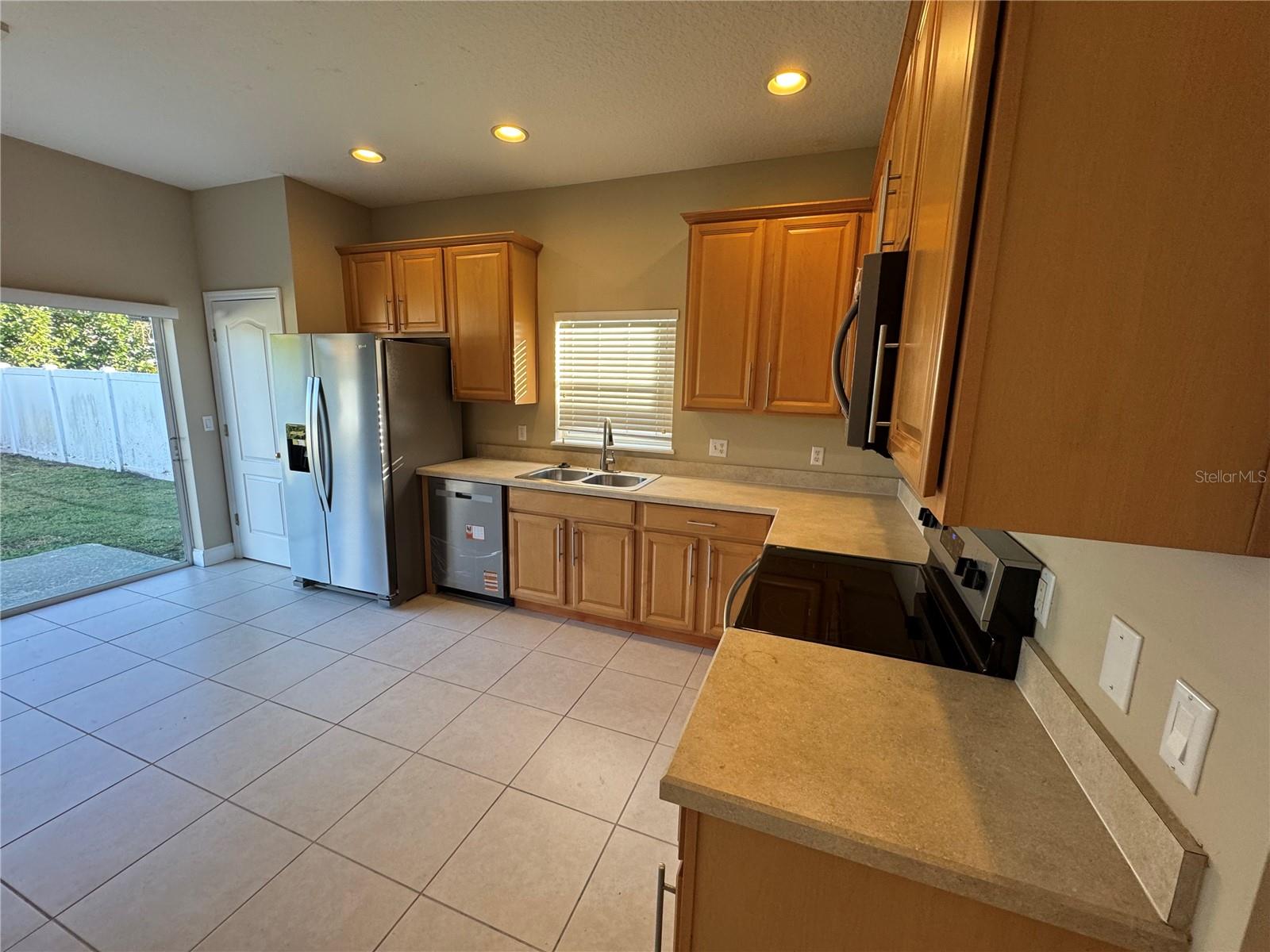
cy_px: 476
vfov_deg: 85.7
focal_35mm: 14
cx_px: 635
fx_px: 514
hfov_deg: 102.1
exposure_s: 1/120
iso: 160
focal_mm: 2.22
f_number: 2.2
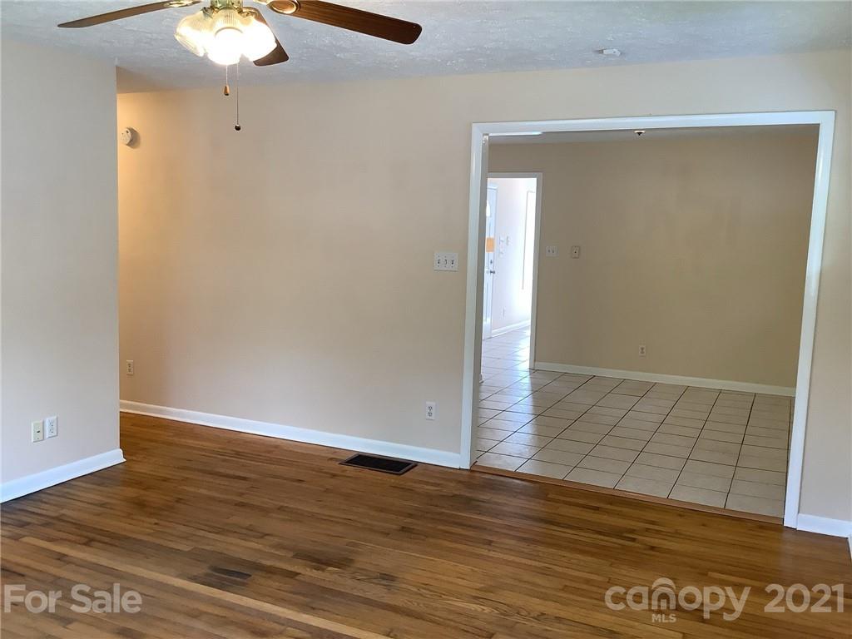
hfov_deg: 58.4
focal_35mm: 31
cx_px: 426
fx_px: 763
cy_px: 320
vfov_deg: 45.4
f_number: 2.4
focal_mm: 3.3
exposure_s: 1/50
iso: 80
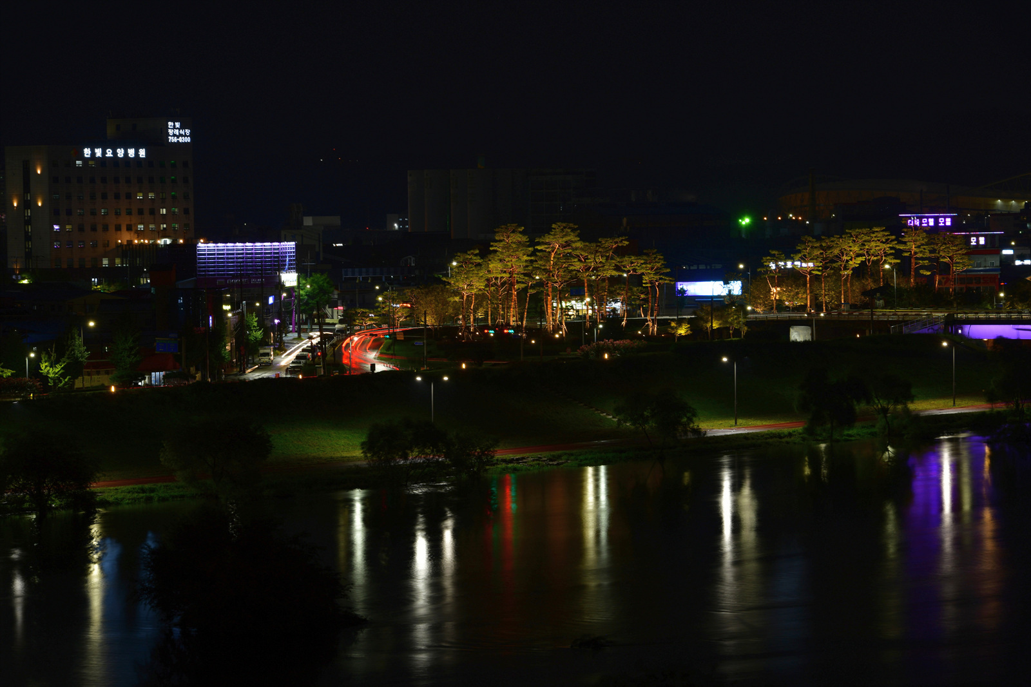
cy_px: 344
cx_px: 516
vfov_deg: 11.0
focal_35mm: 125
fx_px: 3579
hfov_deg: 16.4
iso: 64
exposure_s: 20
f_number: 9
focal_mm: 125
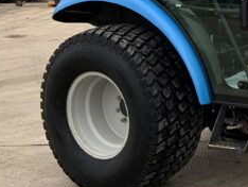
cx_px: 352
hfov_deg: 19.0
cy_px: 29
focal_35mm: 93
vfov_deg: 15.8
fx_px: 667
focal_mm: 3
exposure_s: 1/122
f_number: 1.8
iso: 40
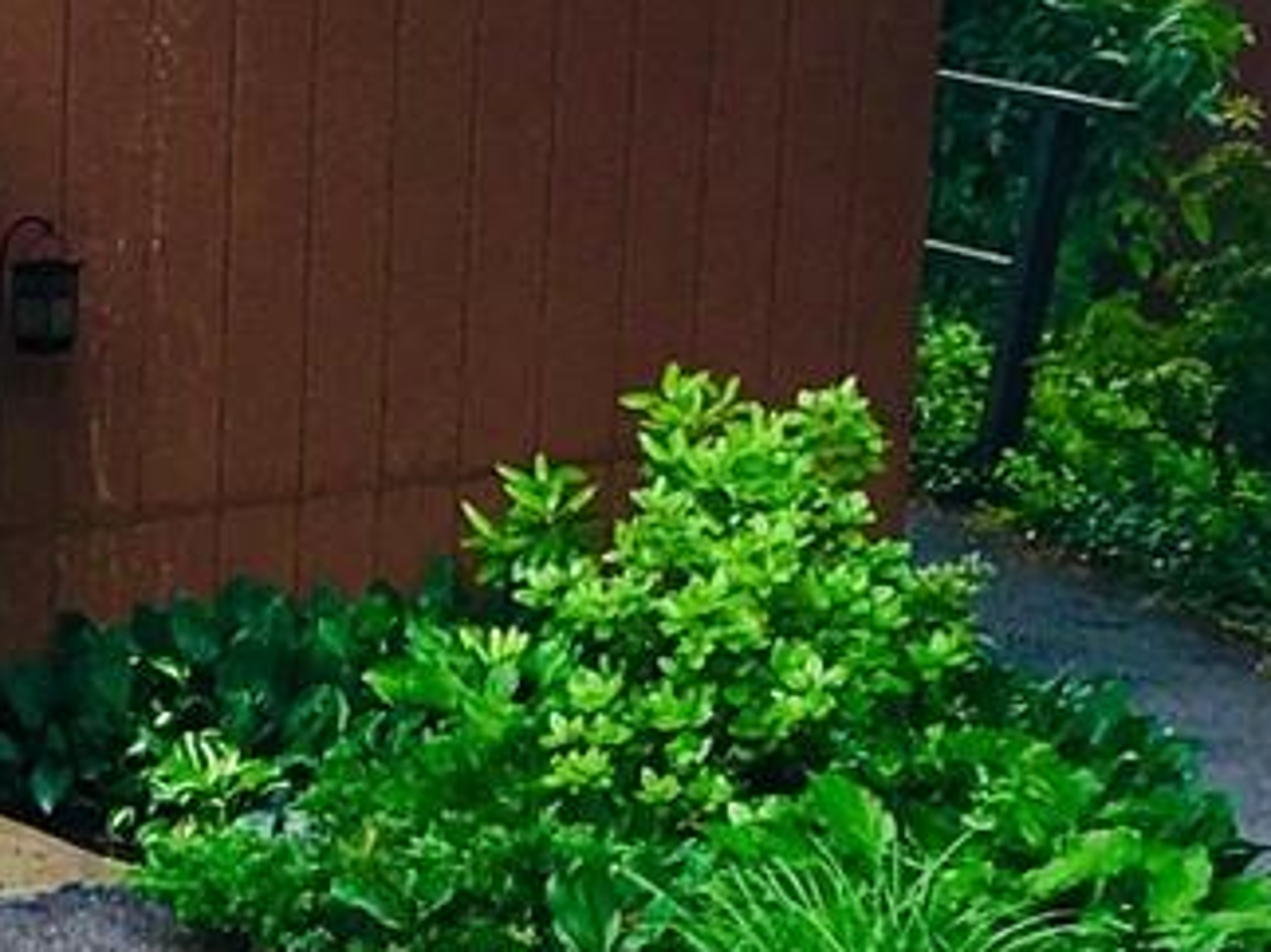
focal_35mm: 184
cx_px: -582
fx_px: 6753
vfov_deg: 7.9
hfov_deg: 10.4
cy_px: 1310
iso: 32
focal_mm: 4.15
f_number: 2.2
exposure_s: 1/120
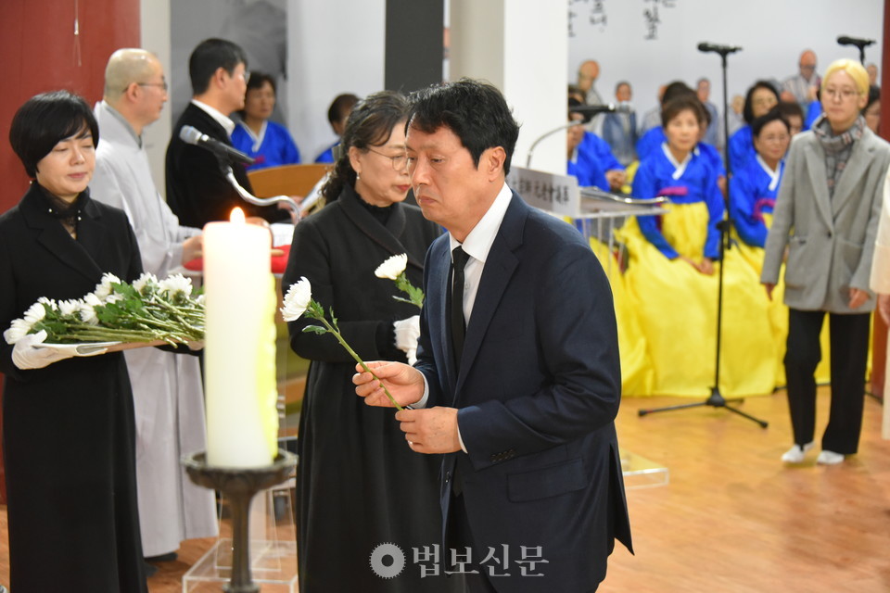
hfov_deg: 22.6
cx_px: 445
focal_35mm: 90
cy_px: 296
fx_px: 2225
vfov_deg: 15.2
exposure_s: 1/125
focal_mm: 90
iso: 4000
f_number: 5.3
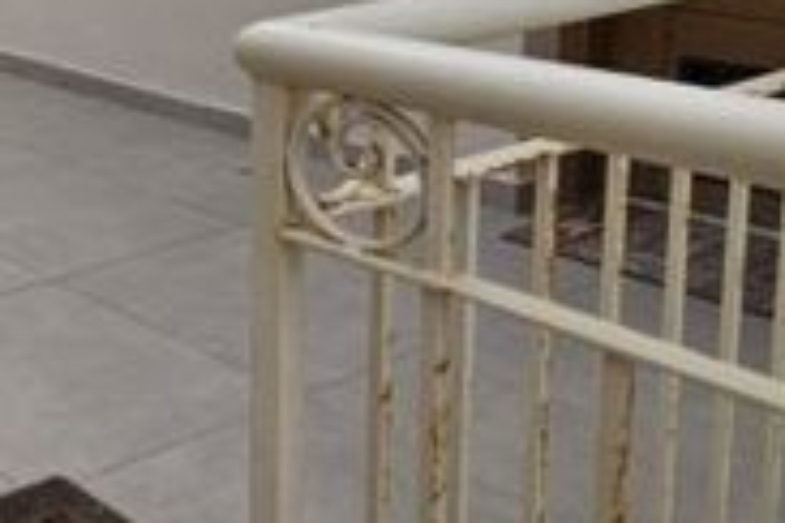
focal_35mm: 52
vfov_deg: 24.6
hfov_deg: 28.8
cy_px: -17
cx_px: -307
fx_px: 1134
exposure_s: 1/1513
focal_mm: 2.2
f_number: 2.2
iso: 50
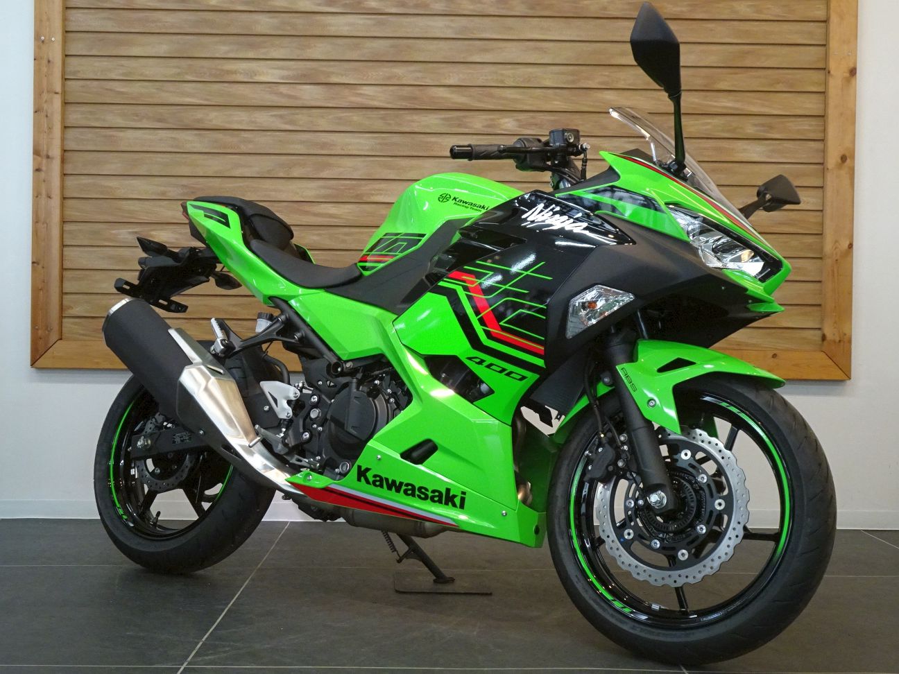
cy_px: 337
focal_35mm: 43
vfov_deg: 33.6
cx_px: 450
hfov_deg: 43.9
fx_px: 1117
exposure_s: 1/50
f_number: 4
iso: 640
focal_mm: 7.3
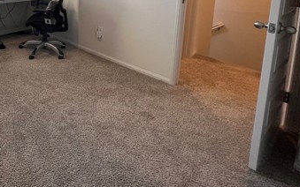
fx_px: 213
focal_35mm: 26
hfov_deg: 59.3
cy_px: -15
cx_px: 27
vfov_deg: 39.6
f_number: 1.8
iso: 125
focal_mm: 1.57
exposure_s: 1/120
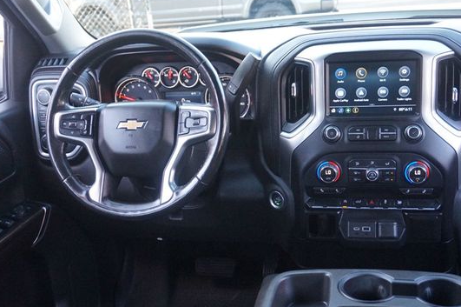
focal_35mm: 42
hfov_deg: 46.8
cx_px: 254
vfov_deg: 32.1
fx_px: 532
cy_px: 158
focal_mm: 23
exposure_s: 1/160
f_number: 4
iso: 2000
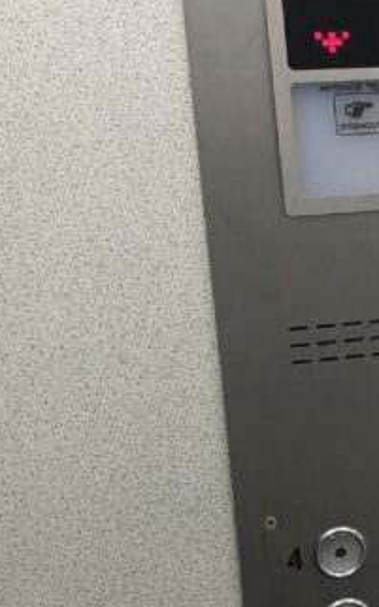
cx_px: 528
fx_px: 1423
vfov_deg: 24.0
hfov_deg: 14.4
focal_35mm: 86
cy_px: 384
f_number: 1.8
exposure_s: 1/33
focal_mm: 3.99
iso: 25
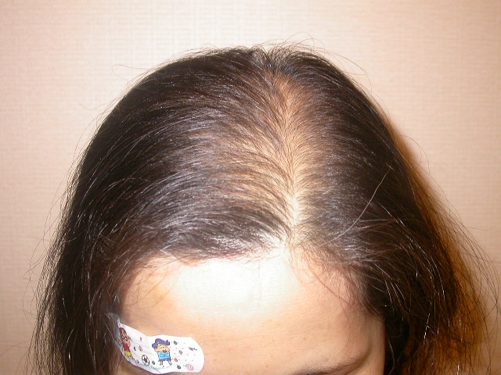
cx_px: 250
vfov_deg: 33.6
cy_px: 188
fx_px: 622
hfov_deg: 43.9
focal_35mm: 43
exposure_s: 1/60
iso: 100
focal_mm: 8.9
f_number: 2.7
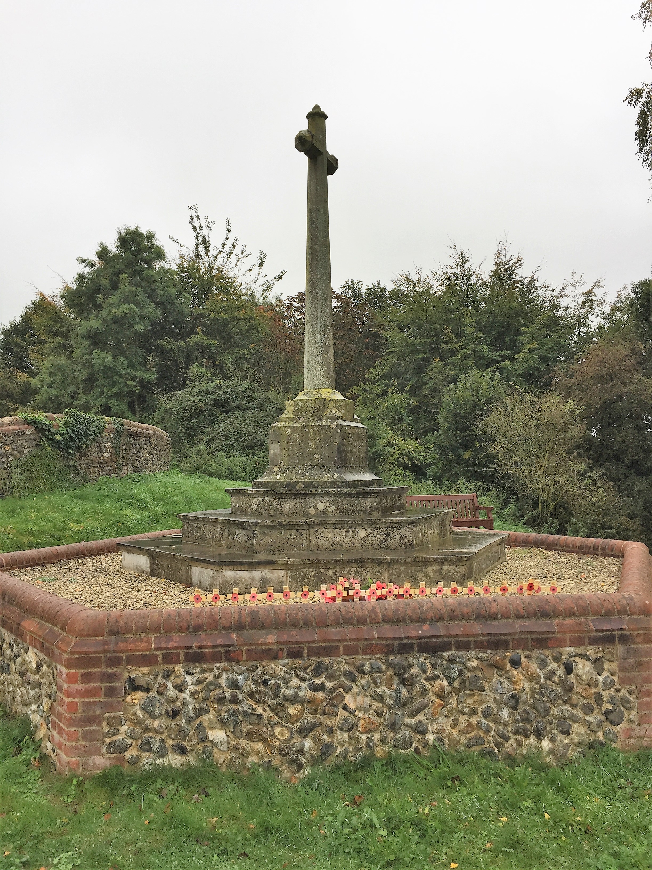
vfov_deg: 61.7
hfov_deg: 48.2
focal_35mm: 29
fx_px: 728
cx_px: 326
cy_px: 435
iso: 32
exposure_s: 1/122
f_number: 2.2
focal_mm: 4.15
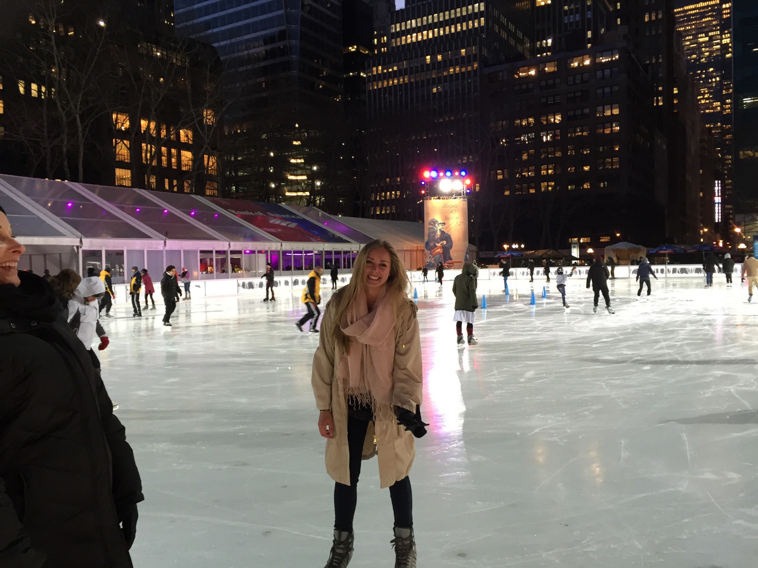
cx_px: 379
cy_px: 284
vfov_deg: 48.2
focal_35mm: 29
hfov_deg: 61.7
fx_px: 635
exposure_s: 1/30
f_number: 2.2
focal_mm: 4.15
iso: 80
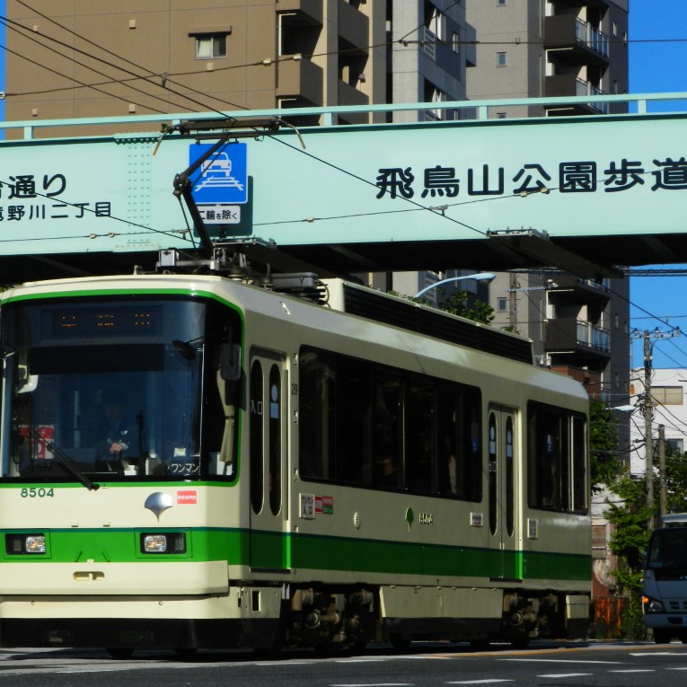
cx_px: 313
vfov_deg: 12.8
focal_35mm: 136
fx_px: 3054
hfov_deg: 12.8
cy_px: 344
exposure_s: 1/1500
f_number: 5.6
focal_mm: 20.5
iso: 160
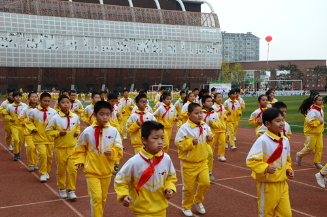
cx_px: 164
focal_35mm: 45
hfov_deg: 43.7
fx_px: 408
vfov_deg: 29.7
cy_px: 108
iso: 500
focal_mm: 30
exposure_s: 1/640
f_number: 8
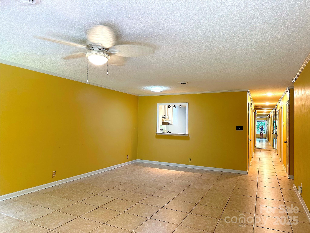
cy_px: 116
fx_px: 215
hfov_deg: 71.6
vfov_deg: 56.8
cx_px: 155
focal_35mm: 24
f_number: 1.78
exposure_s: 1/60
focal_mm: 6.86
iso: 125
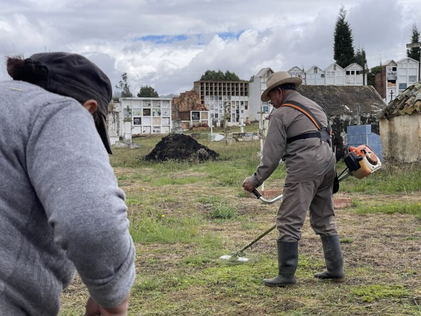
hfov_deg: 30.3
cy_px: 158
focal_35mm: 64
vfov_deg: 22.9
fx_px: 778
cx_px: 210
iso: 20
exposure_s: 1/881
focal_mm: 7.5
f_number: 2.2
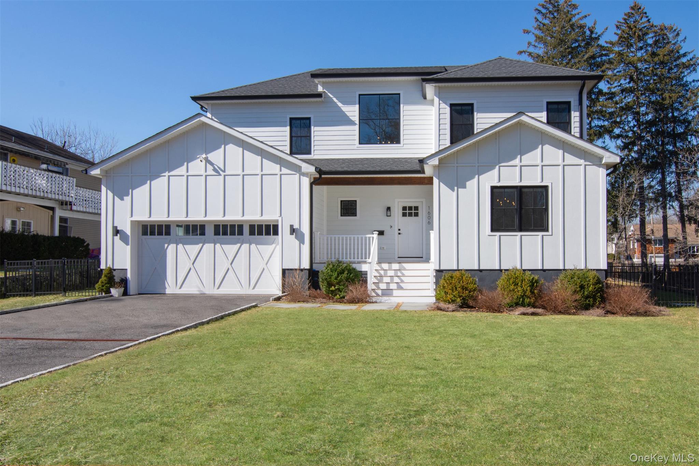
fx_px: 437
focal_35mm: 22
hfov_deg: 77.3
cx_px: 350
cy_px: 233
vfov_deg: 56.1
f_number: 14
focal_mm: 15
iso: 400
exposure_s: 1/200
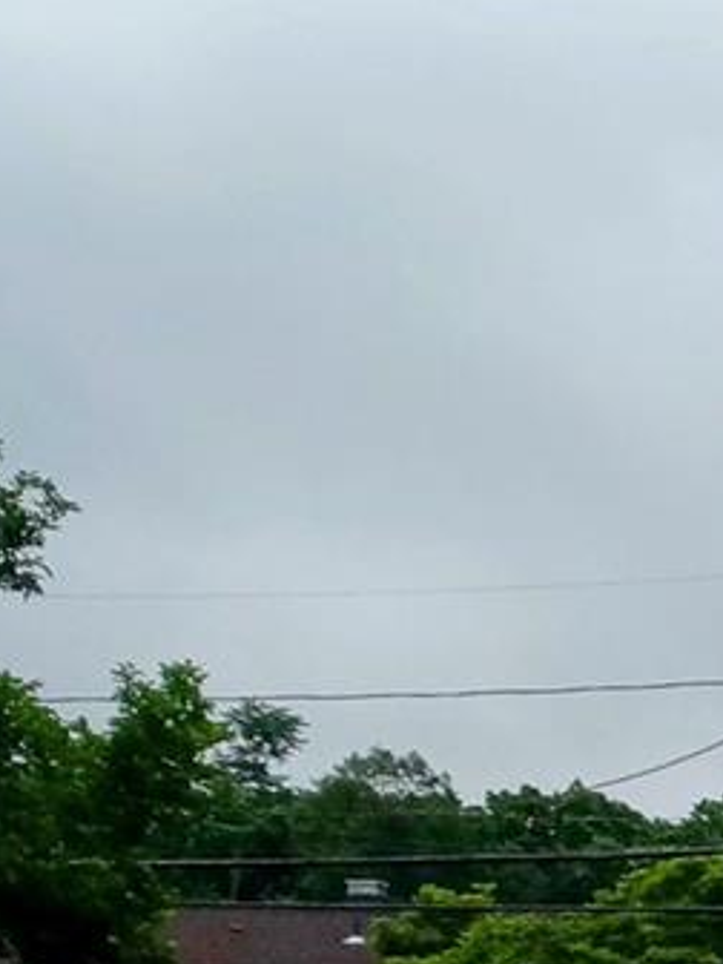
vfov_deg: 14.7
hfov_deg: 10.6
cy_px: 1274
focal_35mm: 128
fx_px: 3565
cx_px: 1446
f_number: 1.8
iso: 100
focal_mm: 3.61
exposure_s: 1/2695
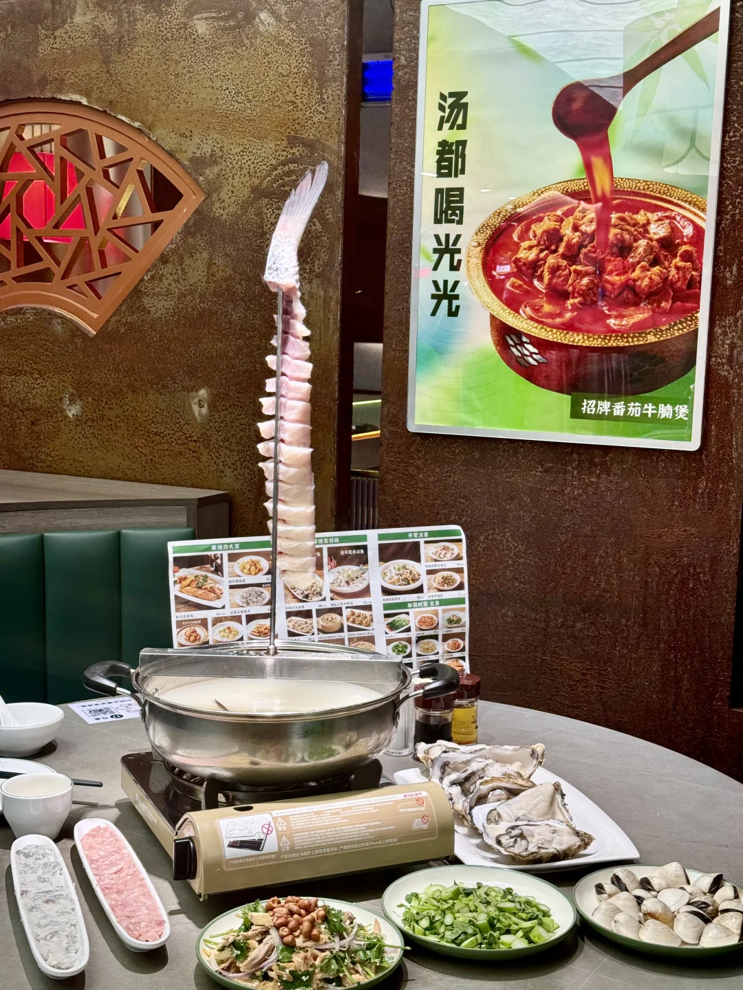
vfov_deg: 39.7
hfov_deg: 30.3
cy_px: 495
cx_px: 372
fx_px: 1374
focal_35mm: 48
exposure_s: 1/100
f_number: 1.78
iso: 100
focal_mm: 6.76
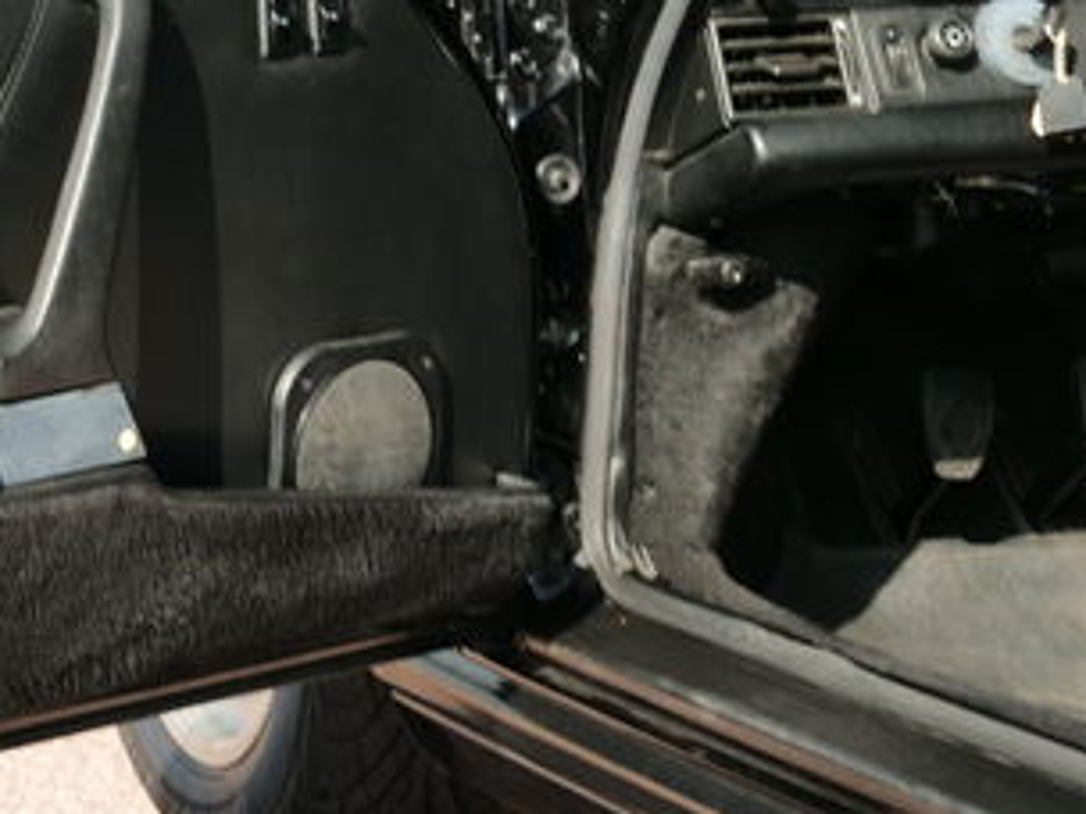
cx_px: -175
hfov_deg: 17.0
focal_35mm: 111
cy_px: -29
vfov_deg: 13.1
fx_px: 3482
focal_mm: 22
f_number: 4.5
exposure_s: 1/25
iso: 100
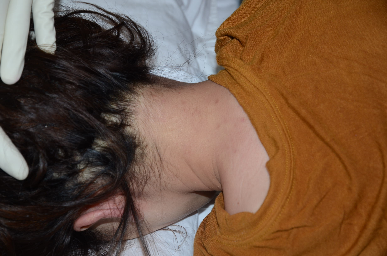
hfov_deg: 27.0
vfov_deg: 18.1
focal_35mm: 75
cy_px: 128
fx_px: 805
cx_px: 194
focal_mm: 50
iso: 250
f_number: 5.6
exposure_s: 1/60
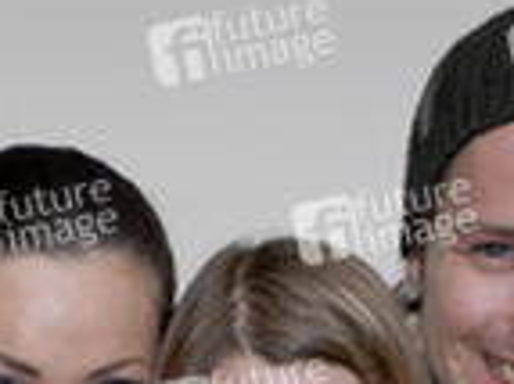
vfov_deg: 4.7
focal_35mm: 317
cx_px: 284
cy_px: 492
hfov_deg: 6.3
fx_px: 4703
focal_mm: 70
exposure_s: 1/180
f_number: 7.1
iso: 250
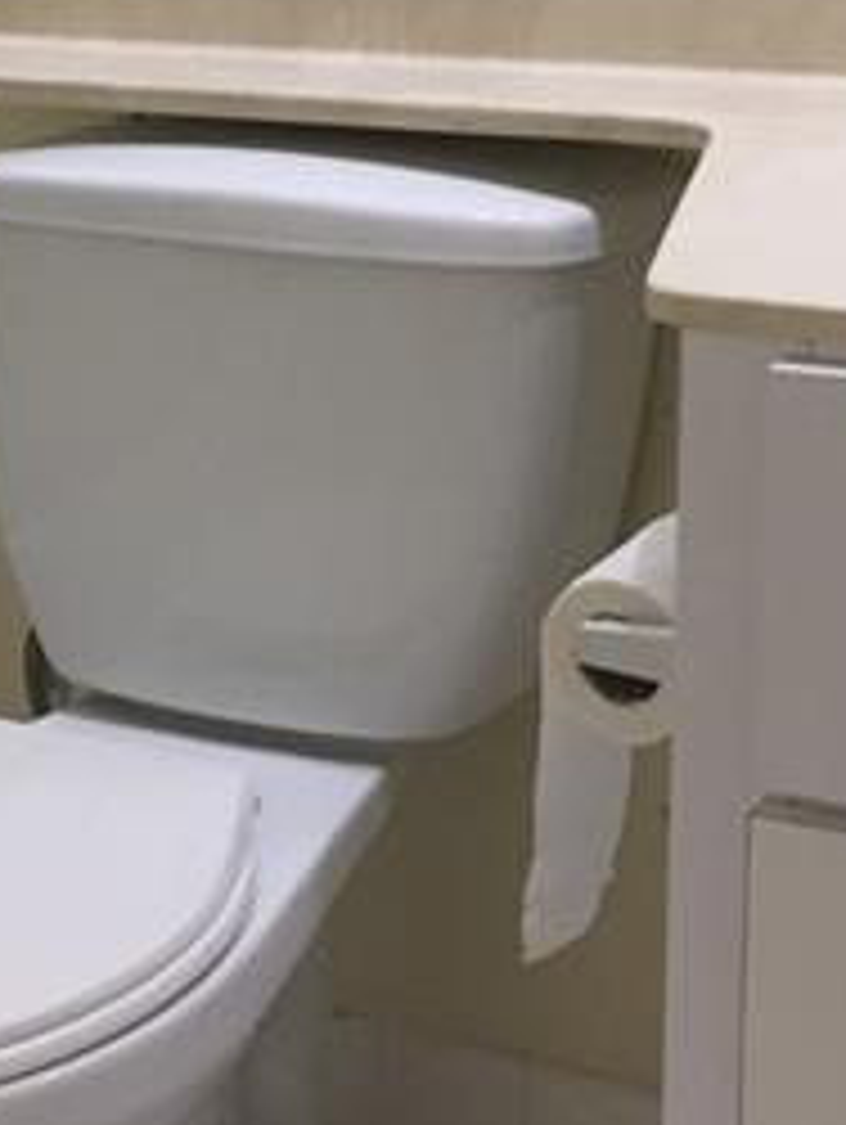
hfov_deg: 16.5
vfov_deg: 22.0
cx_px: 621
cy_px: 436
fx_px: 2895
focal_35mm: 89
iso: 40
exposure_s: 1/40
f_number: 2.2
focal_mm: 4.2
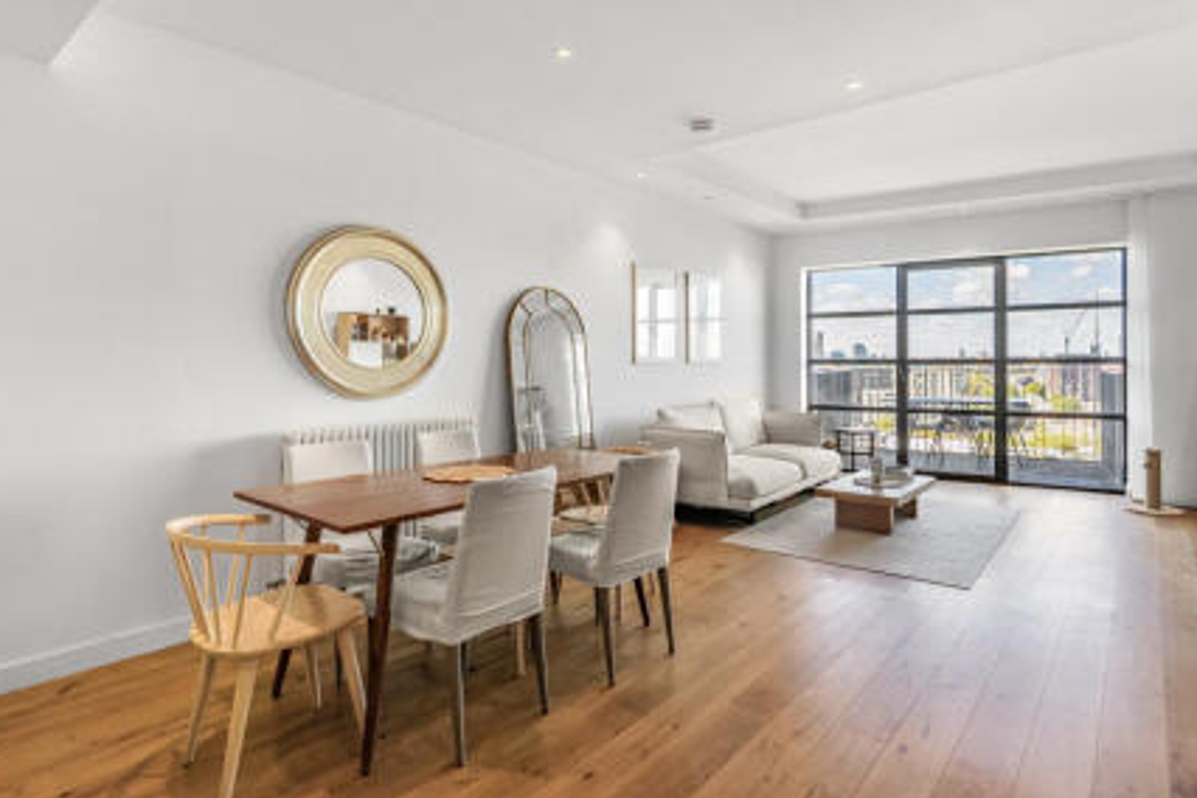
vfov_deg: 64.5
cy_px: 375
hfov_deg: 86.7
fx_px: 632
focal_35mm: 19
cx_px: 655
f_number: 8
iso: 1000
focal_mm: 17
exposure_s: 1/250
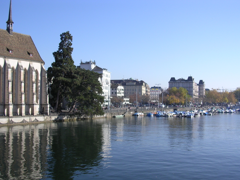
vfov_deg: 35.1
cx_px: 124
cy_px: 95
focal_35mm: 41
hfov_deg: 45.8
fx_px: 284
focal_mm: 5.8
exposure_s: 1/767
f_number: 2.8
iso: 100
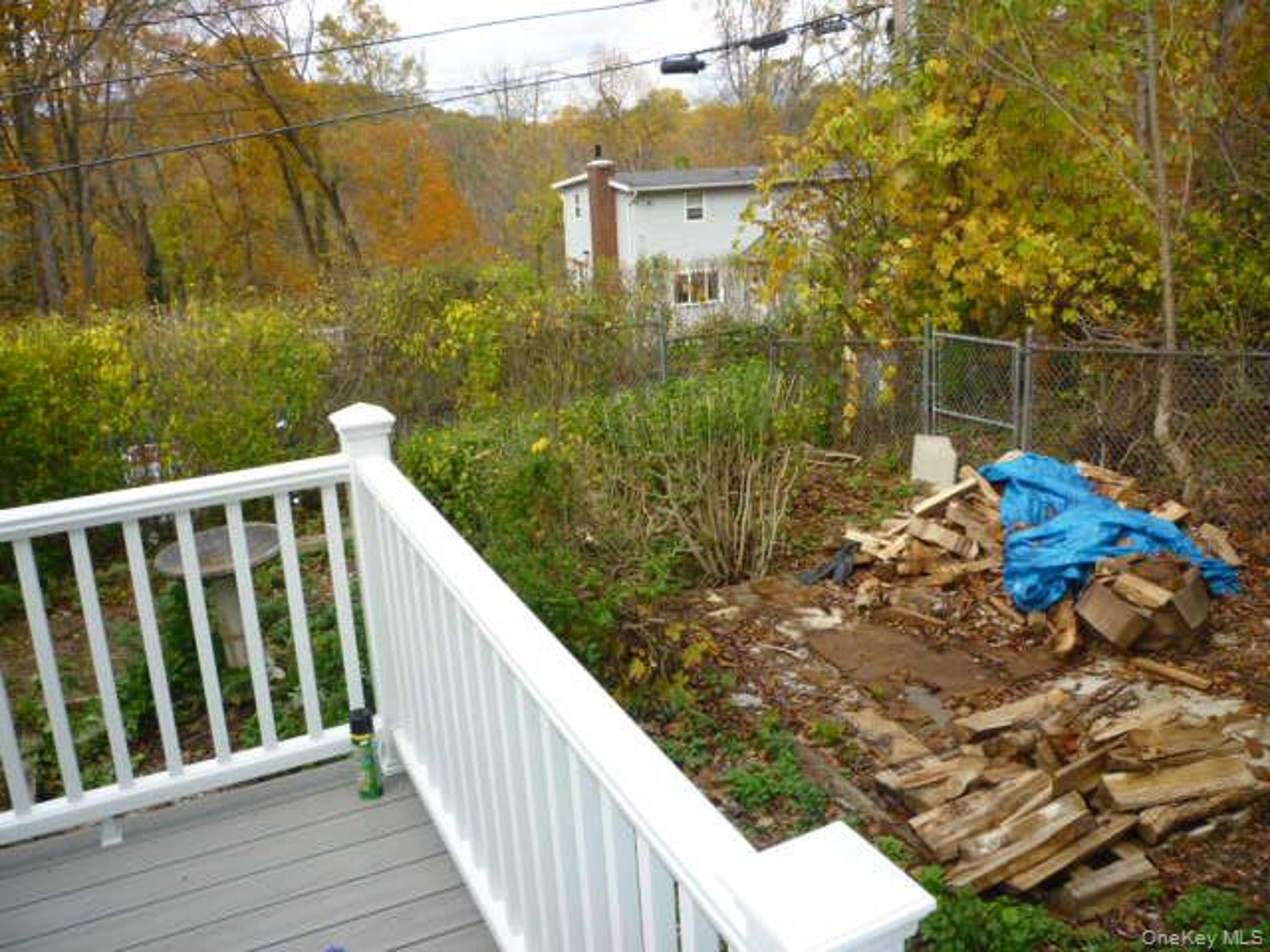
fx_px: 1064
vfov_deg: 48.2
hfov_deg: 61.7
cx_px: 635
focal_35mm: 29
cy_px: 476
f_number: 3.3
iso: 100
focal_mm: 5.2
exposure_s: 1/250
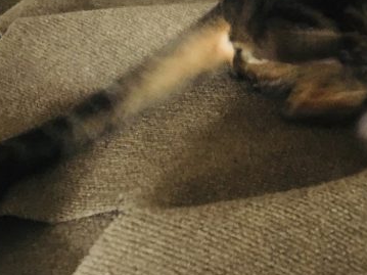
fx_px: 657
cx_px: 346
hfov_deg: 29.6
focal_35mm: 62
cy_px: 51
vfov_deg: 23.3
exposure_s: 1/15
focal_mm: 4.15
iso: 400
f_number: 2.2
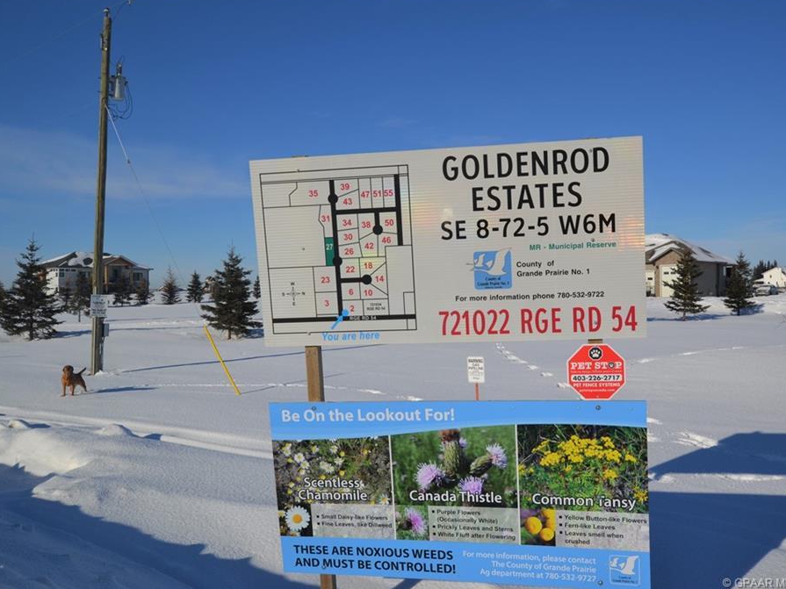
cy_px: 291
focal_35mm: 33
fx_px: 749
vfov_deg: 42.9
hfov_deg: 55.3
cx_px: 417
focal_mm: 20
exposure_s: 1/400
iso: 100
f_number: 10
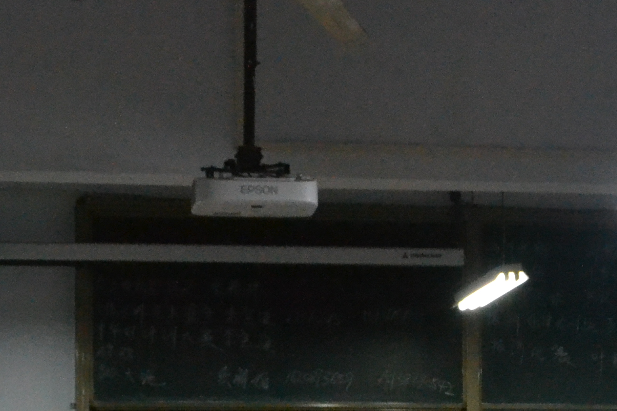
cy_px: 523
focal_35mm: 139
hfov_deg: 14.6
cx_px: 565
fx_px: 2382
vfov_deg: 9.7
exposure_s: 1/60
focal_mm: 26
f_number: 7.1
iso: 3200
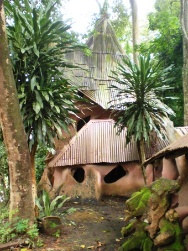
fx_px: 297
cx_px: 100
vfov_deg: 45.8
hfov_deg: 35.1
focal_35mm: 41
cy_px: 132
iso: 200
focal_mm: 6.3
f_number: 3.1
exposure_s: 1/45.5
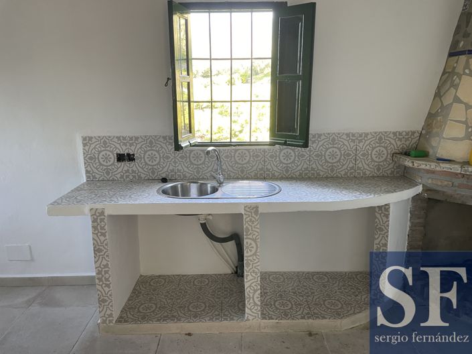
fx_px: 354
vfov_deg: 53.0
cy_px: 177
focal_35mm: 26
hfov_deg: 67.3
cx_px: 236
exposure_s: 1/72
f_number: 1.6
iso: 125
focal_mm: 4.2
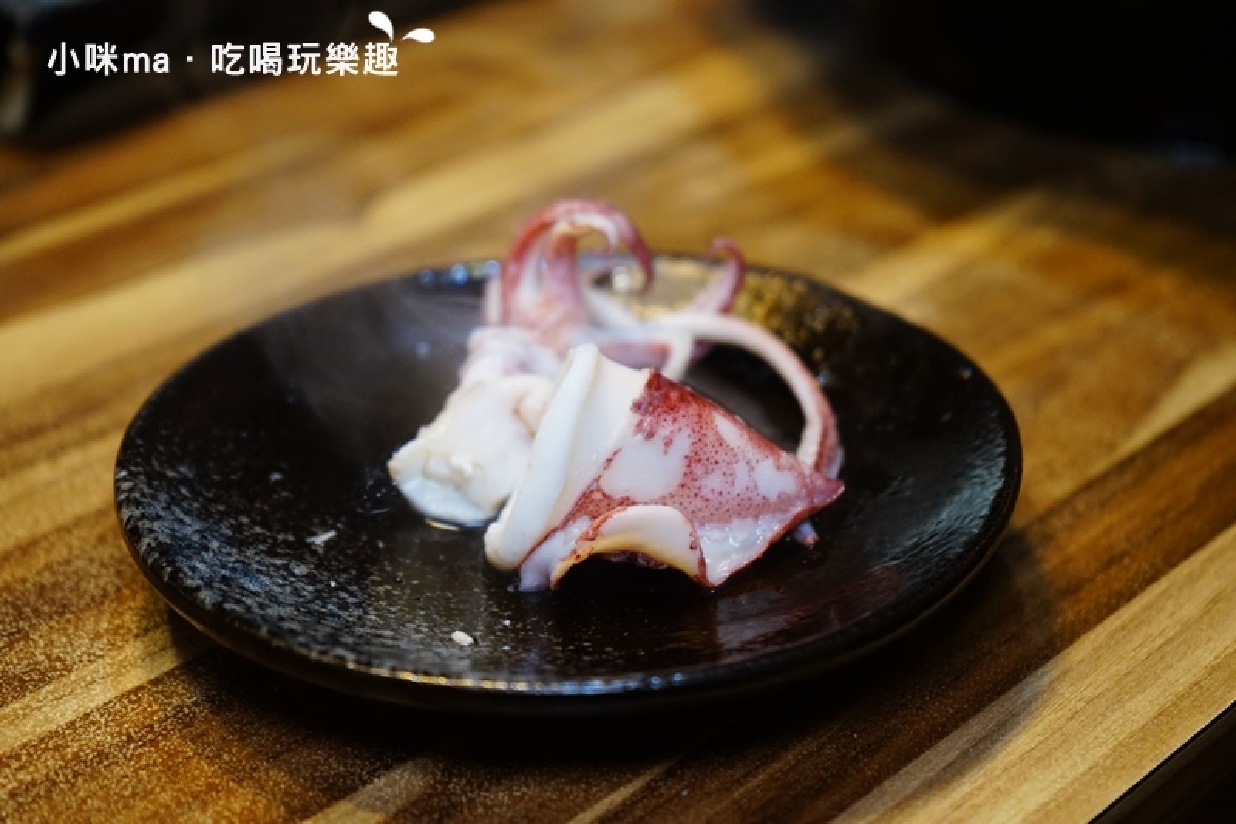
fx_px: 2300
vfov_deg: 20.3
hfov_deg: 30.1
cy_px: 412
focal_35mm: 67
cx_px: 618
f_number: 5.6
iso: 2000
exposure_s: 1/80
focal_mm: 67
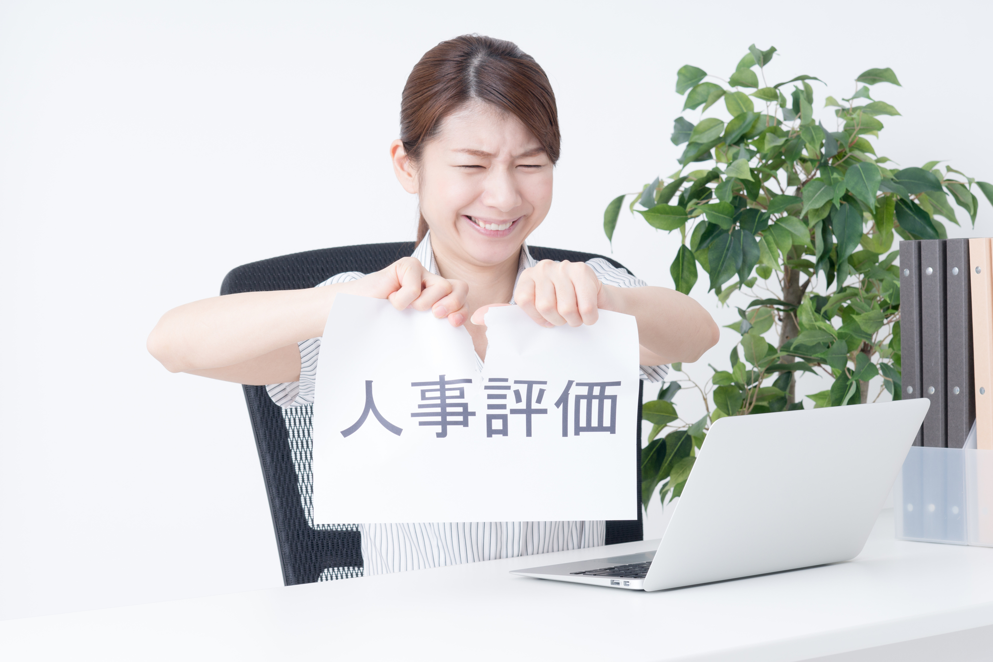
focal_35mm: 85
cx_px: 496
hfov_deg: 23.9
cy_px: 331
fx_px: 2344
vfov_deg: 16.1
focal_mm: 85
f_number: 10
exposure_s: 1/125
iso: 200
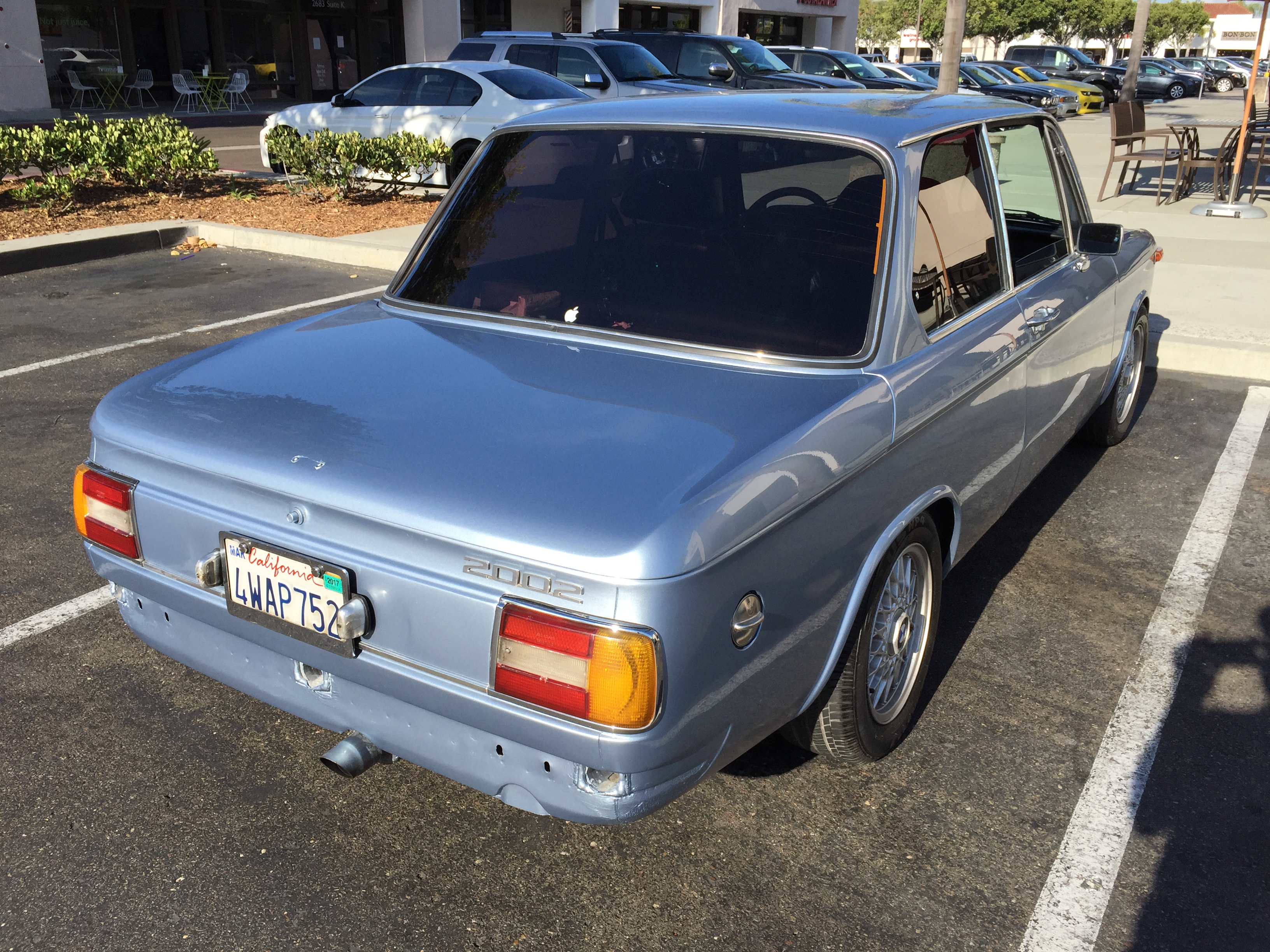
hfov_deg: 61.7
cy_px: 476
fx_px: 1064
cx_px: 635
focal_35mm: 29
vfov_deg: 48.2
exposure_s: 1/1412
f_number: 2.2
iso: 32
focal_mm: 4.15
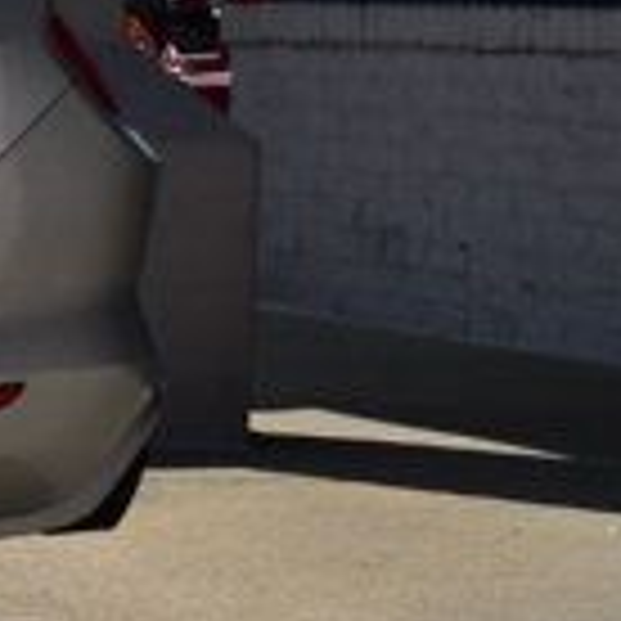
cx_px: -1629
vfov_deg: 6.8
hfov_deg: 6.0
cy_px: 9
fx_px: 5179
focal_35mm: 255
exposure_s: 1/500
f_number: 11
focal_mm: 27
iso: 200
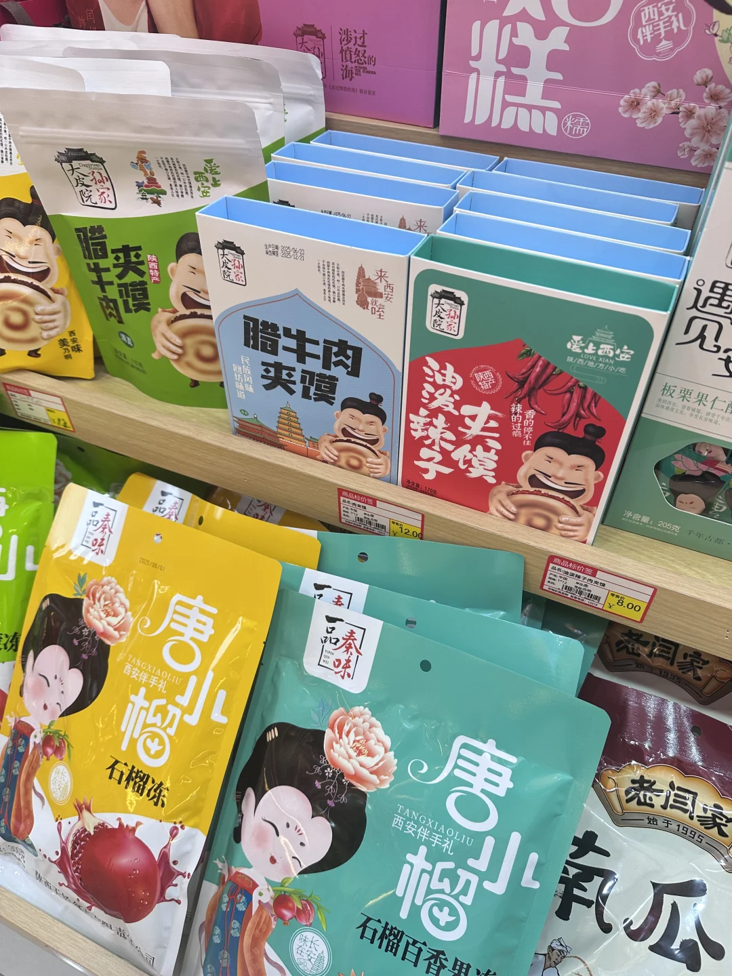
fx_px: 677
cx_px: 366
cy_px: 488
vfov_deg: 71.6
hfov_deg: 56.8
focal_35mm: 24
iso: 100
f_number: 1.78
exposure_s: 1/100
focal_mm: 6.86
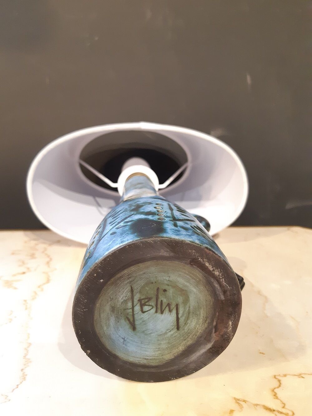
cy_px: 208
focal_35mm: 26
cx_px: 156
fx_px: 312
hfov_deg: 53.1
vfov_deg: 67.3
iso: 250
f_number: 1.7
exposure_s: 1/50
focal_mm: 3.93
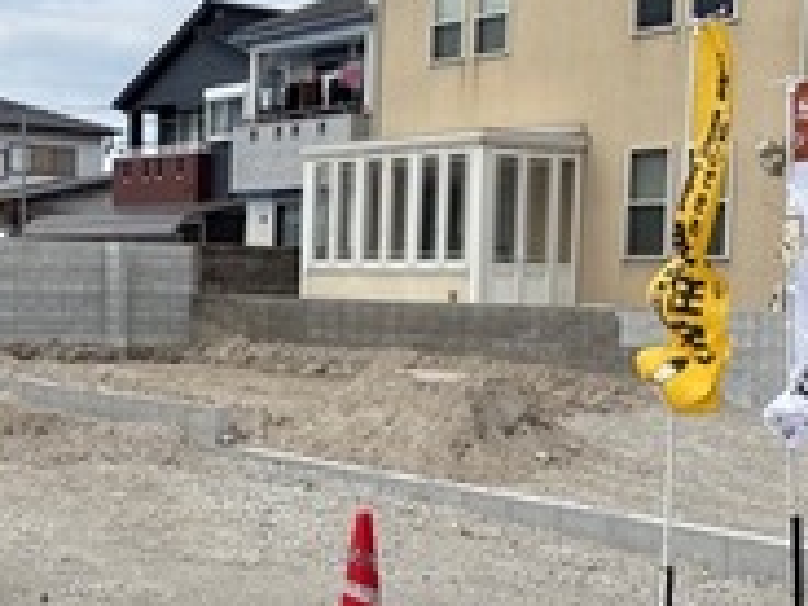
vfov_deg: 21.6
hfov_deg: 28.0
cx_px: 158
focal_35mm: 68
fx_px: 1587
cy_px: 356
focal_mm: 5.96
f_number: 1.6
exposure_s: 1/3021
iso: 50
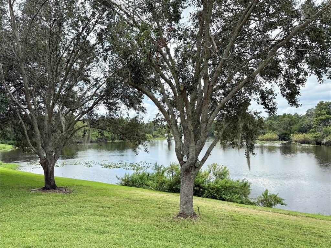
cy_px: 124
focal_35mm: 24
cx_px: 166
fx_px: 229
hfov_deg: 71.6
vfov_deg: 56.8
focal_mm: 6.76
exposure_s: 1/2801
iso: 100
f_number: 1.78
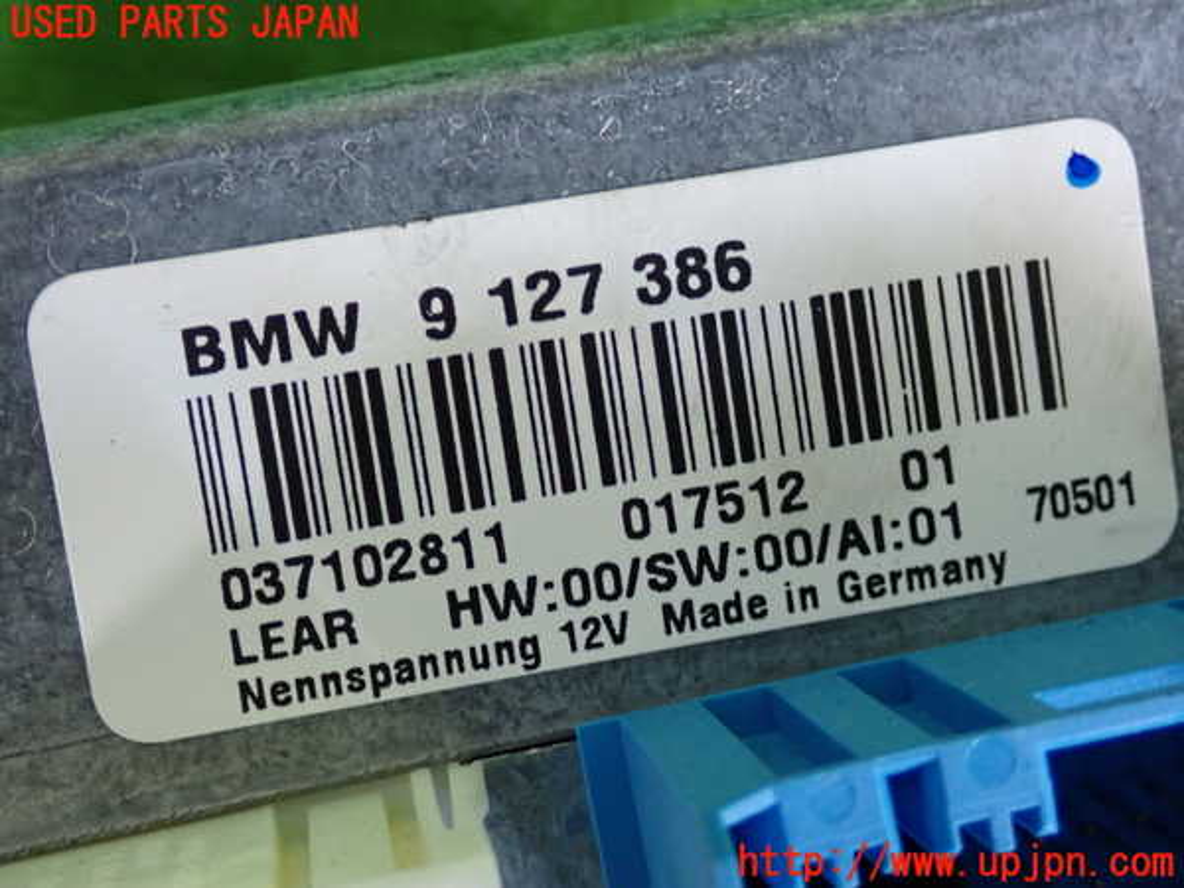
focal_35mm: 58
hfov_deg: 33.2
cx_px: 592
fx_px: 1984
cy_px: 444
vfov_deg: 25.2
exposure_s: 1/50
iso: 800
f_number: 3.5
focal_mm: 10.35
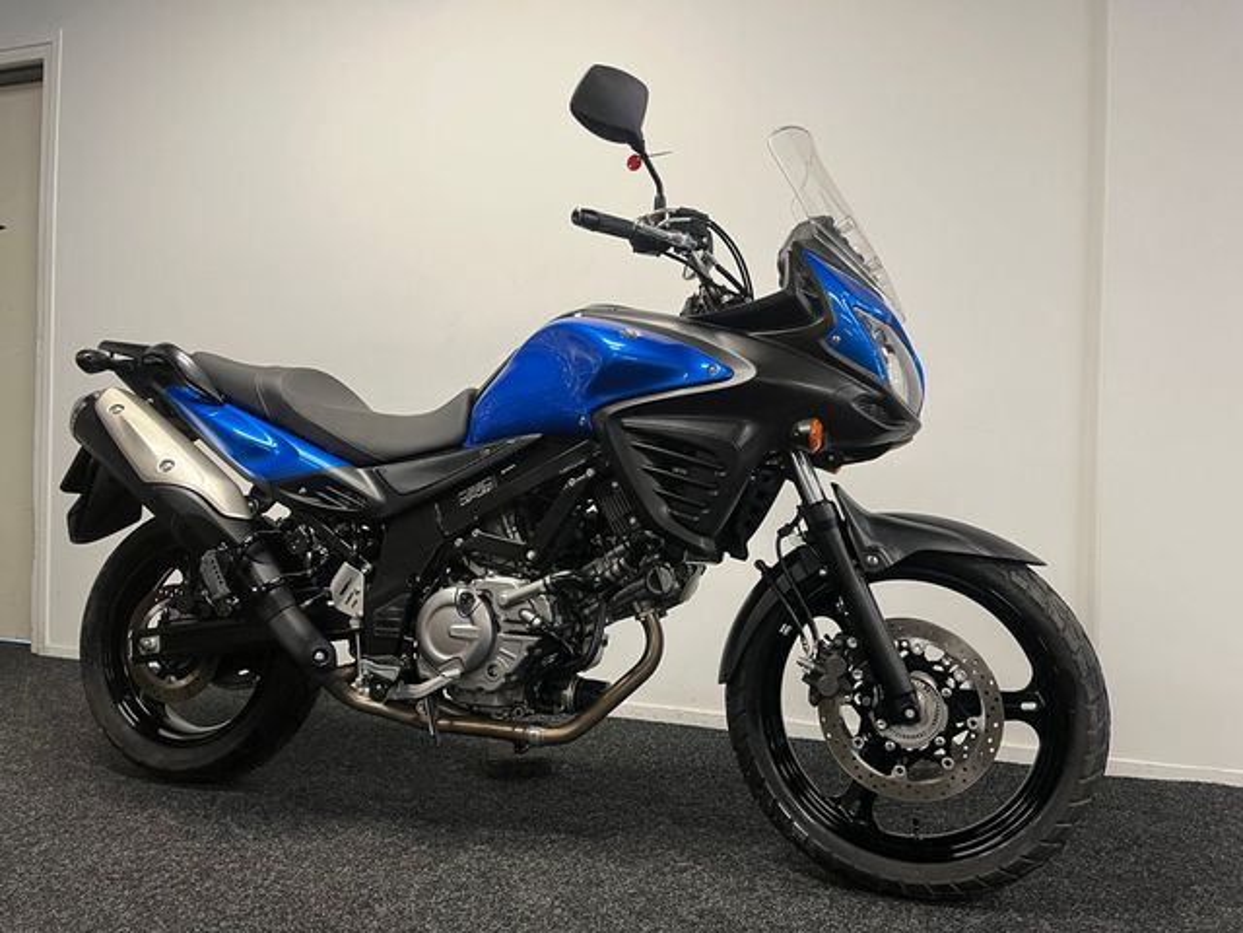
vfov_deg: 53.1
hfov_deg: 67.3
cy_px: 466
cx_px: 622
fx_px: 934
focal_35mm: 26
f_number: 1.6
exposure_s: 1/50
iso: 80
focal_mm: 5.1
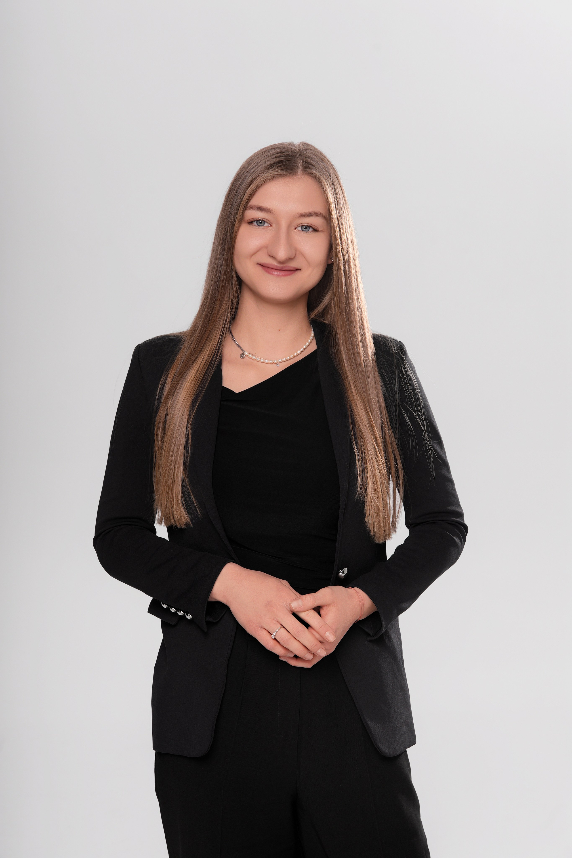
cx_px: 286
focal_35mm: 70
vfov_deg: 28.8
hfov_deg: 19.5
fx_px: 1668
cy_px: 429
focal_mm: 70
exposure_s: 1/160
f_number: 8
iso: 100
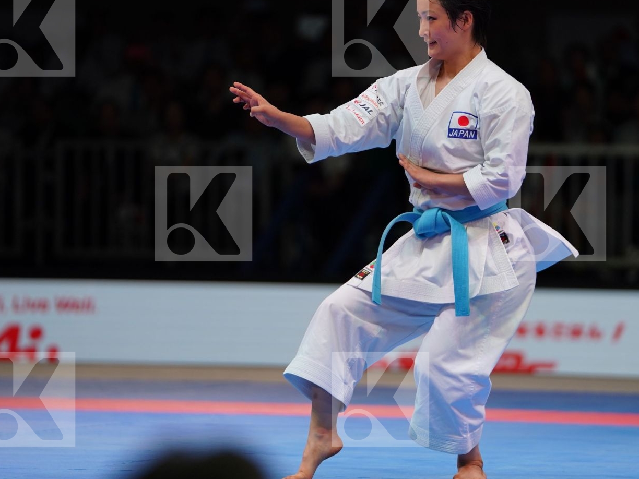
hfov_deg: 7.8
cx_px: 381
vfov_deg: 5.9
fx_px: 4670
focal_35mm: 253
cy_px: 214
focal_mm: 179
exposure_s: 1/1000
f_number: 2.8
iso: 640
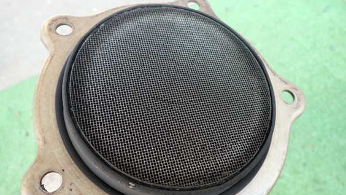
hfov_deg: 66.1
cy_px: 104
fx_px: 266
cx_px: 167
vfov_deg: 40.1
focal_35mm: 29
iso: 200
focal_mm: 4.5
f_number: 2
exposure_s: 1/50
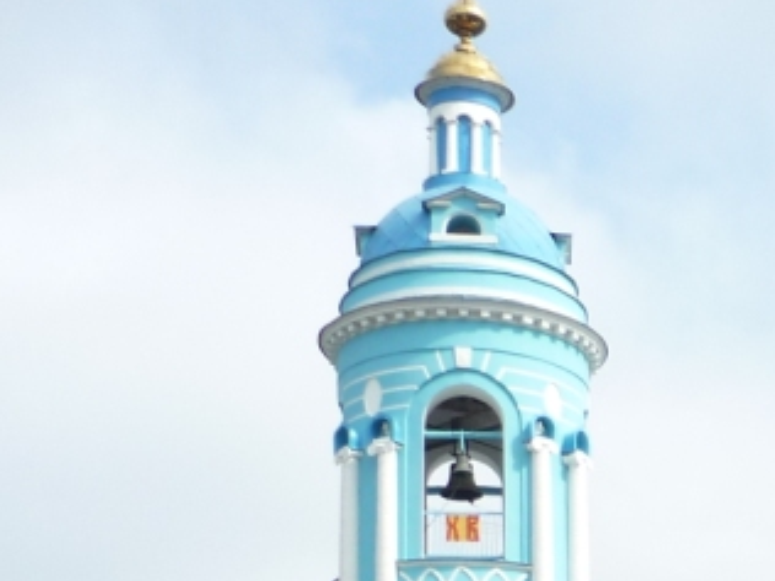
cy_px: 914
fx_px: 2396
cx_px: 1158
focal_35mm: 107
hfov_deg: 16.7
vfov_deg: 13.0
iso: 100
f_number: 8
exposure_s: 1/125
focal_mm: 5.5
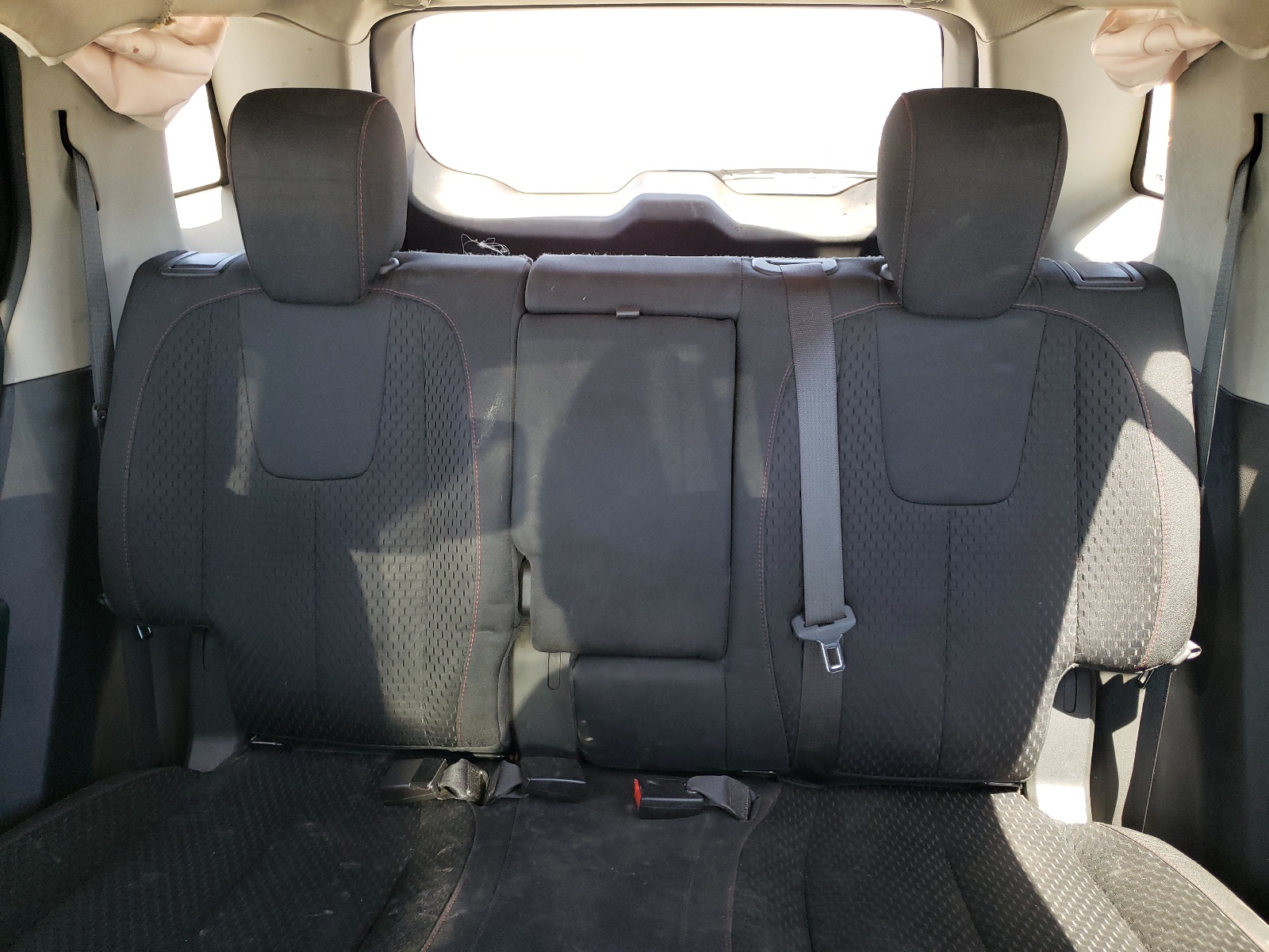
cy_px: 476
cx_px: 634
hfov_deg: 67.3
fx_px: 953
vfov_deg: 53.1
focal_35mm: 26
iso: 131
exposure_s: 1/60.2
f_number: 1.5
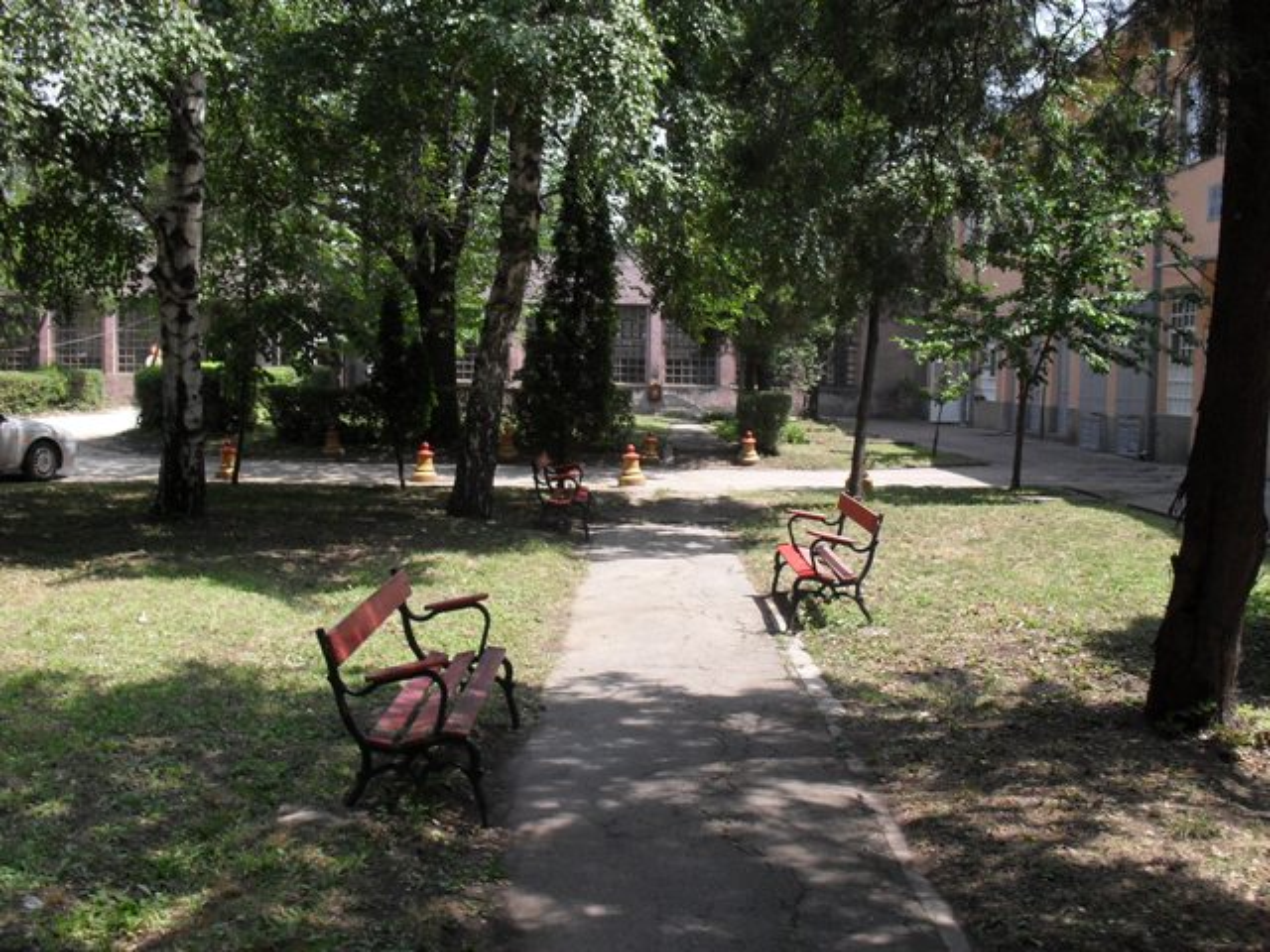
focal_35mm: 38
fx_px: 1394
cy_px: 476
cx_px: 635
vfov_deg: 37.7
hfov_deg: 49.0
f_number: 8.3
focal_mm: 6.3
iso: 80
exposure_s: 1/90
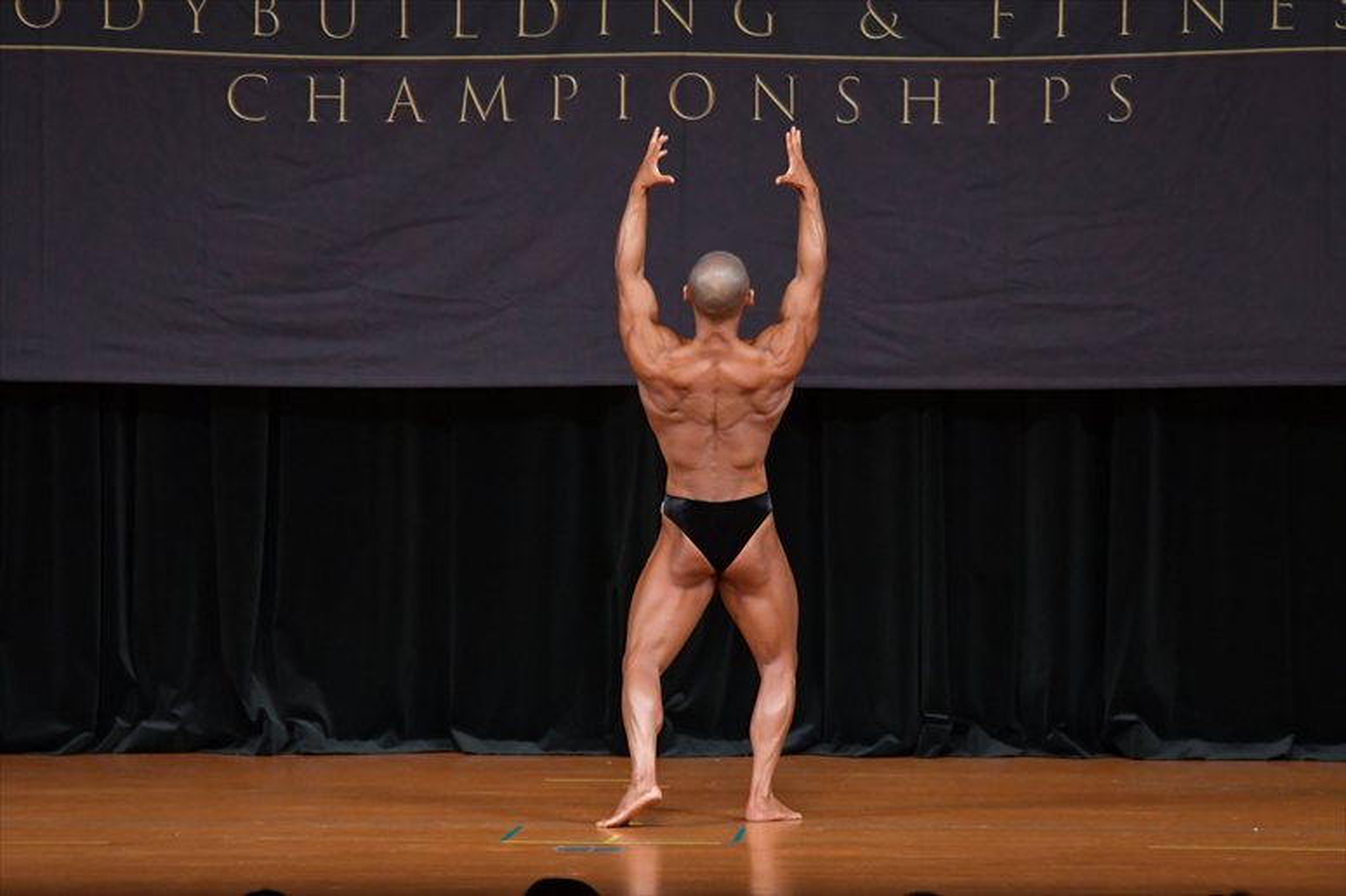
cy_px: 448
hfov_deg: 9.2
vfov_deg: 6.1
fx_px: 8409
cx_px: 673
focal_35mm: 225
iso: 4000
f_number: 5.6
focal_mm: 150
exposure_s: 1/400
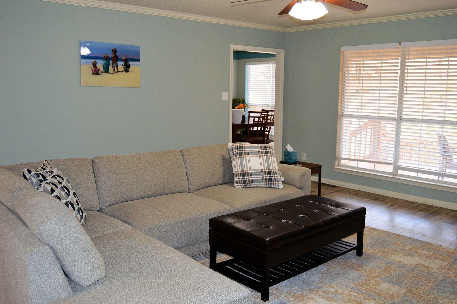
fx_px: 419
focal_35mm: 33
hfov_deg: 57.3
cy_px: 152
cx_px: 228
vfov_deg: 39.9
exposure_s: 1/60
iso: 450
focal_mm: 22
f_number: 3.5
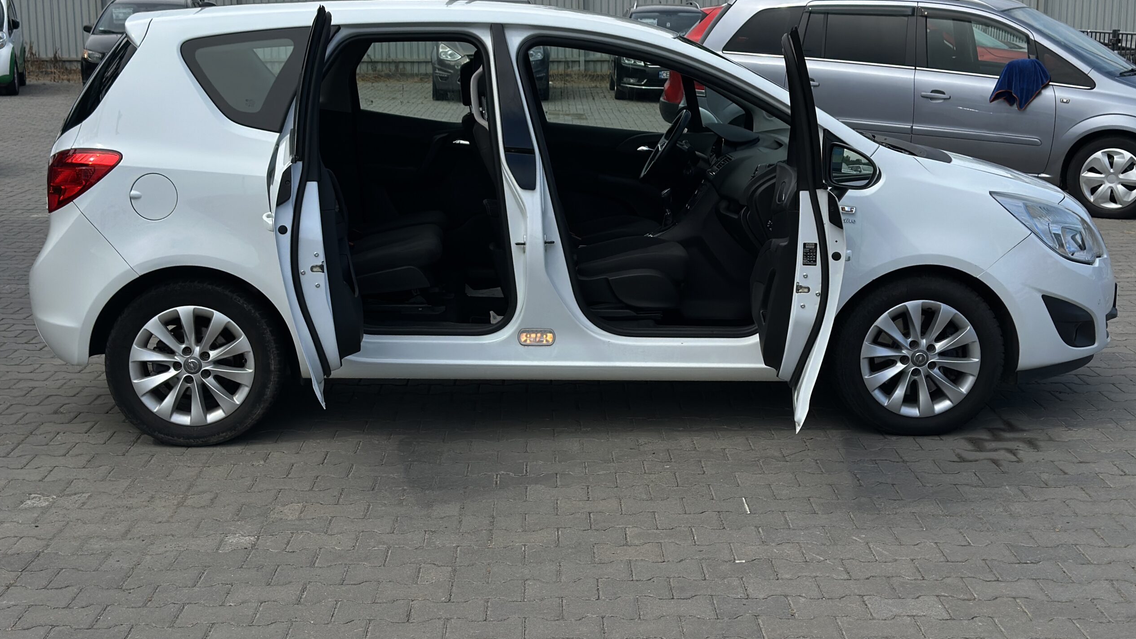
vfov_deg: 22.6
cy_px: 270
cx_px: 564
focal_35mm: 53
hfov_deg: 39.2
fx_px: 1597
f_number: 1.78
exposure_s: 1/5000
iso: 100
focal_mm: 6.86
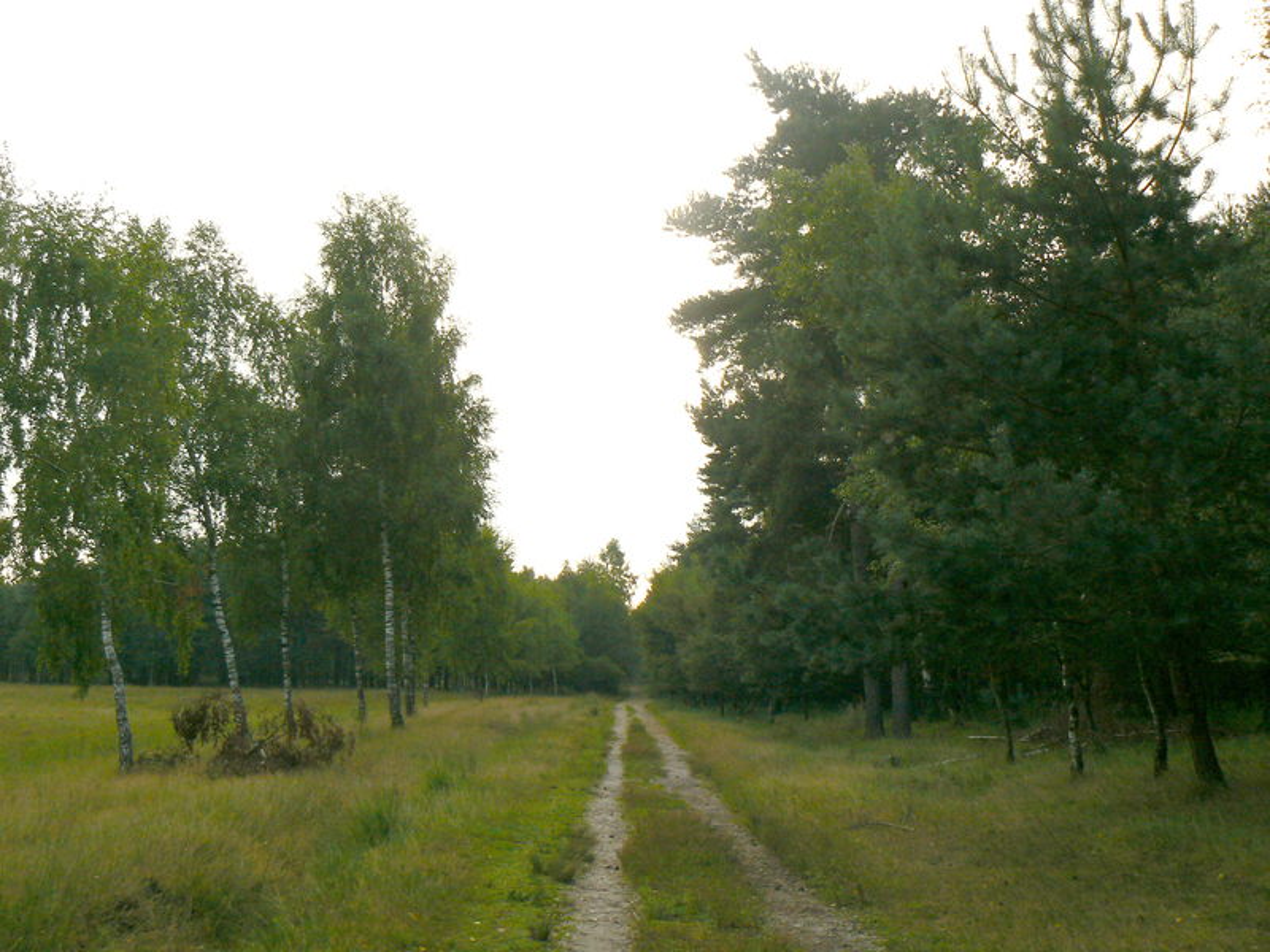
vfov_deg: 39.7
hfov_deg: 51.4
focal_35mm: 36
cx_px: 635
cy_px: 476
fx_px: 1321
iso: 80
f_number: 5.6
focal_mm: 6
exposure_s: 1/320
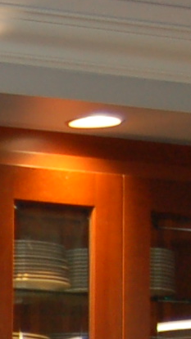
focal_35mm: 296
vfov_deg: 7.1
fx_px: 2669
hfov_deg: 3.6
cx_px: -912
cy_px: 617
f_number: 4
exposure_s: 1/60
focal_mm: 26
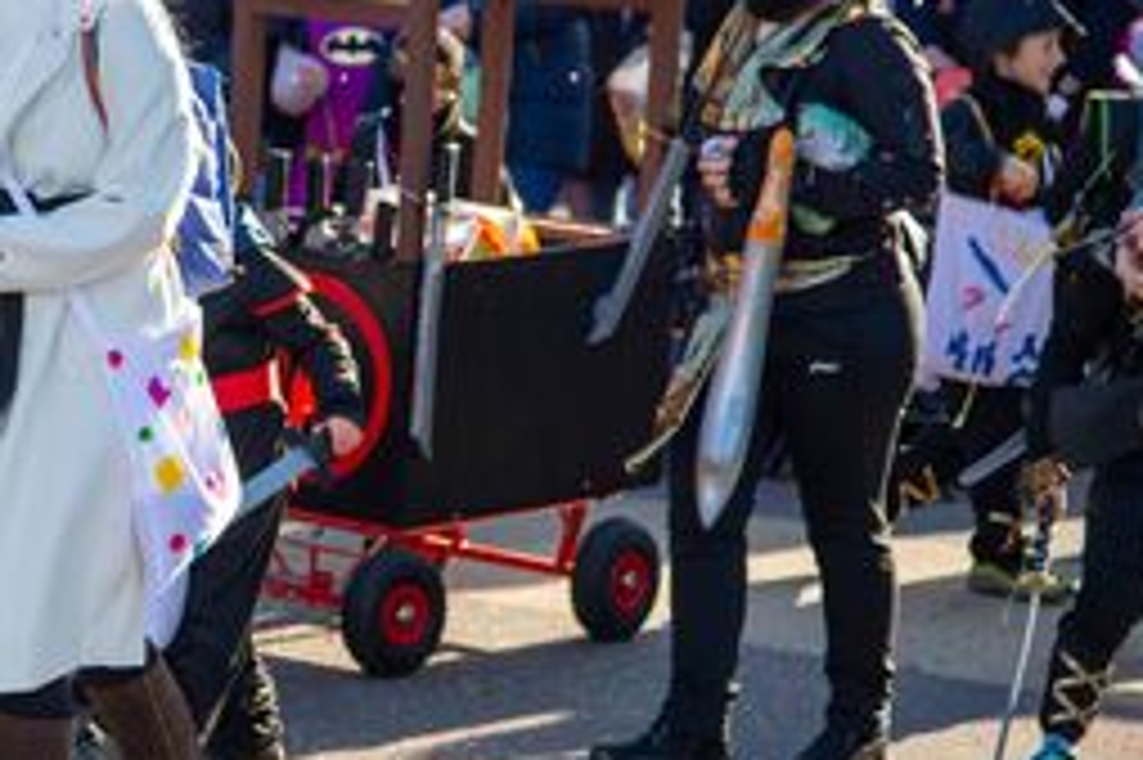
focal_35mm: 183
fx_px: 5806
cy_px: 301
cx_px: 135
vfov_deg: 7.5
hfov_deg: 11.2
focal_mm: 86
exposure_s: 1/1000
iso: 500
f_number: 4
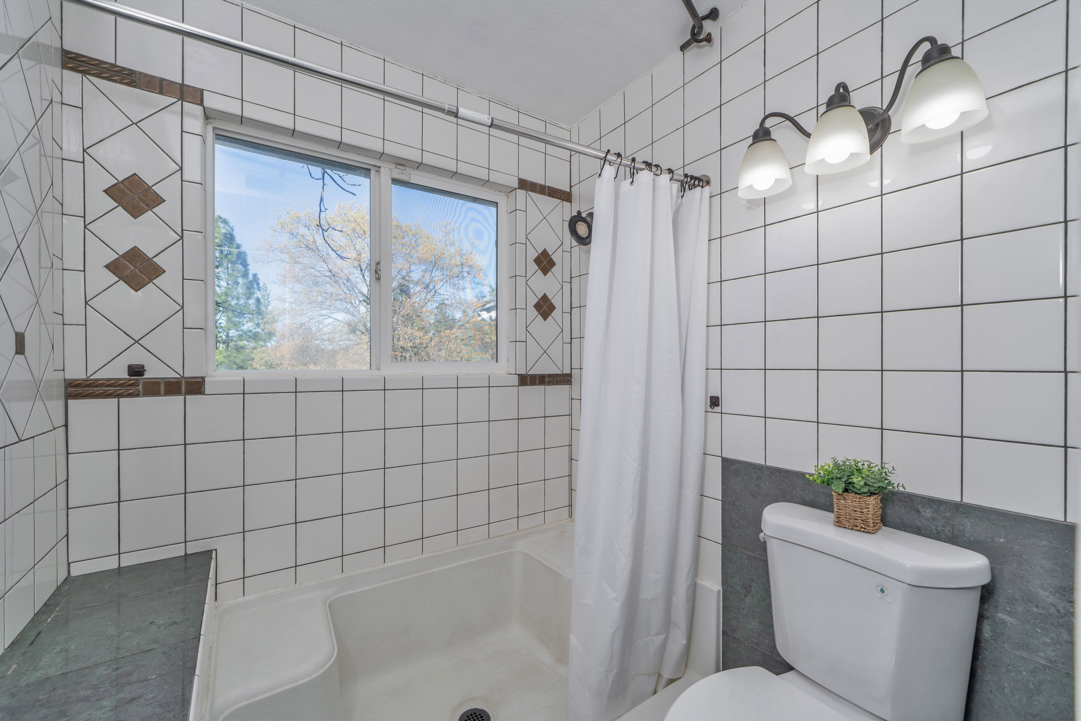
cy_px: 360
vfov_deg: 81.2
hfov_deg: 104.2
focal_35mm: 14
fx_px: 420
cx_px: 540
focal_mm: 14
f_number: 6.3
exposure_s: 1/200
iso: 320
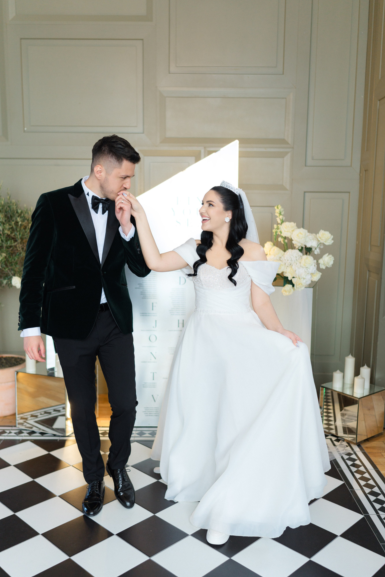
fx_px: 577
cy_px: 296
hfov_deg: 36.9
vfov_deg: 53.1
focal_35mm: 36
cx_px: 188
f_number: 1.4
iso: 500
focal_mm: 35
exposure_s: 1/640
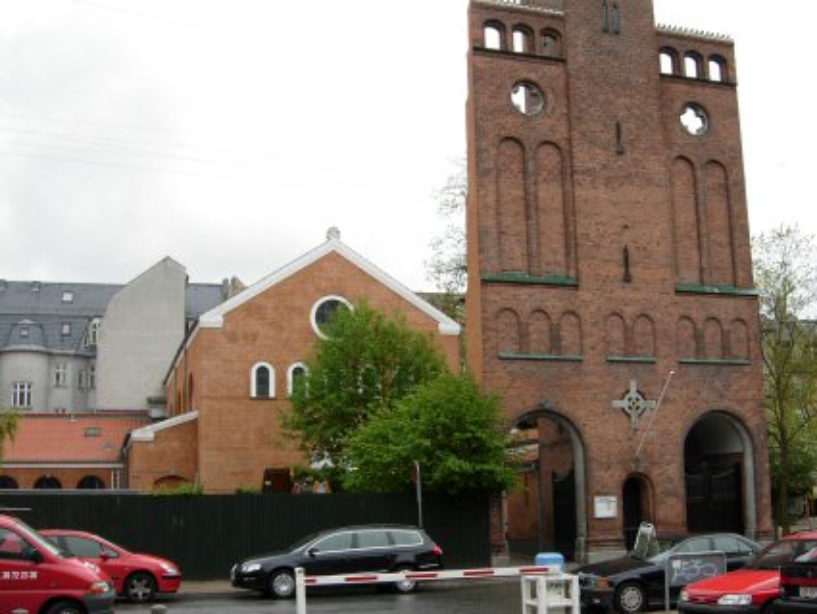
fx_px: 850
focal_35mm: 36
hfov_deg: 51.3
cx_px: 408
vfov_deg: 39.7
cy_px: 307
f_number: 4.8
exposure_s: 1/222
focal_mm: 7.5
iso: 50
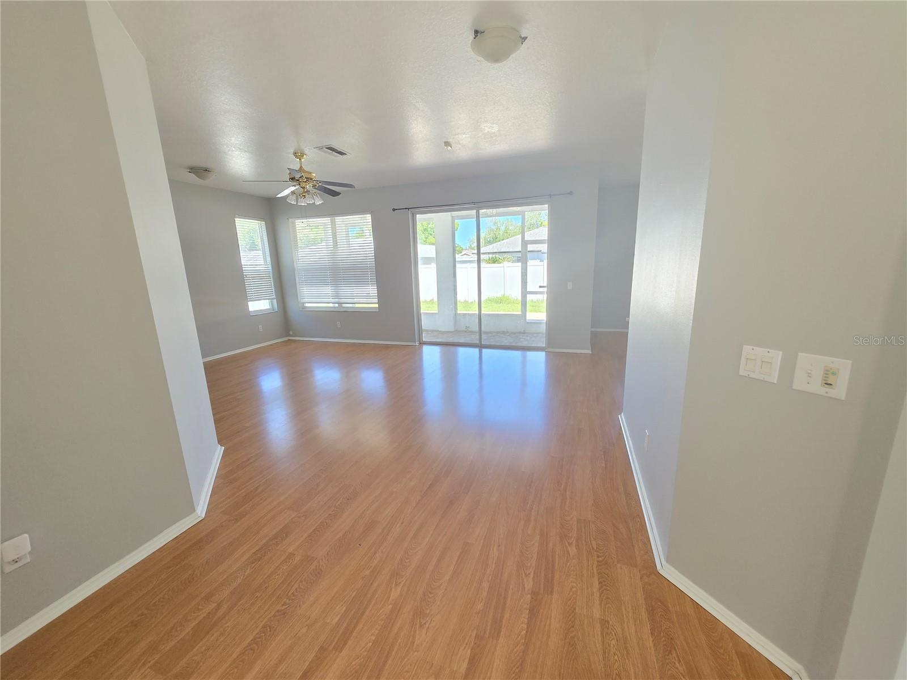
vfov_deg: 89.9
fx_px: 341
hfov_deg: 106.2
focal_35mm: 13
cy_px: 340
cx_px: 454
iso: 50
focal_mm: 1.7
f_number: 2.2
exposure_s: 1/60
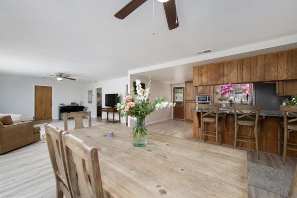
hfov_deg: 104.2
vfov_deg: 81.2
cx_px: 148
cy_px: 99
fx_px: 116
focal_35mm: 14
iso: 320
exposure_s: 1/60
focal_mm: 14
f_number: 7.1
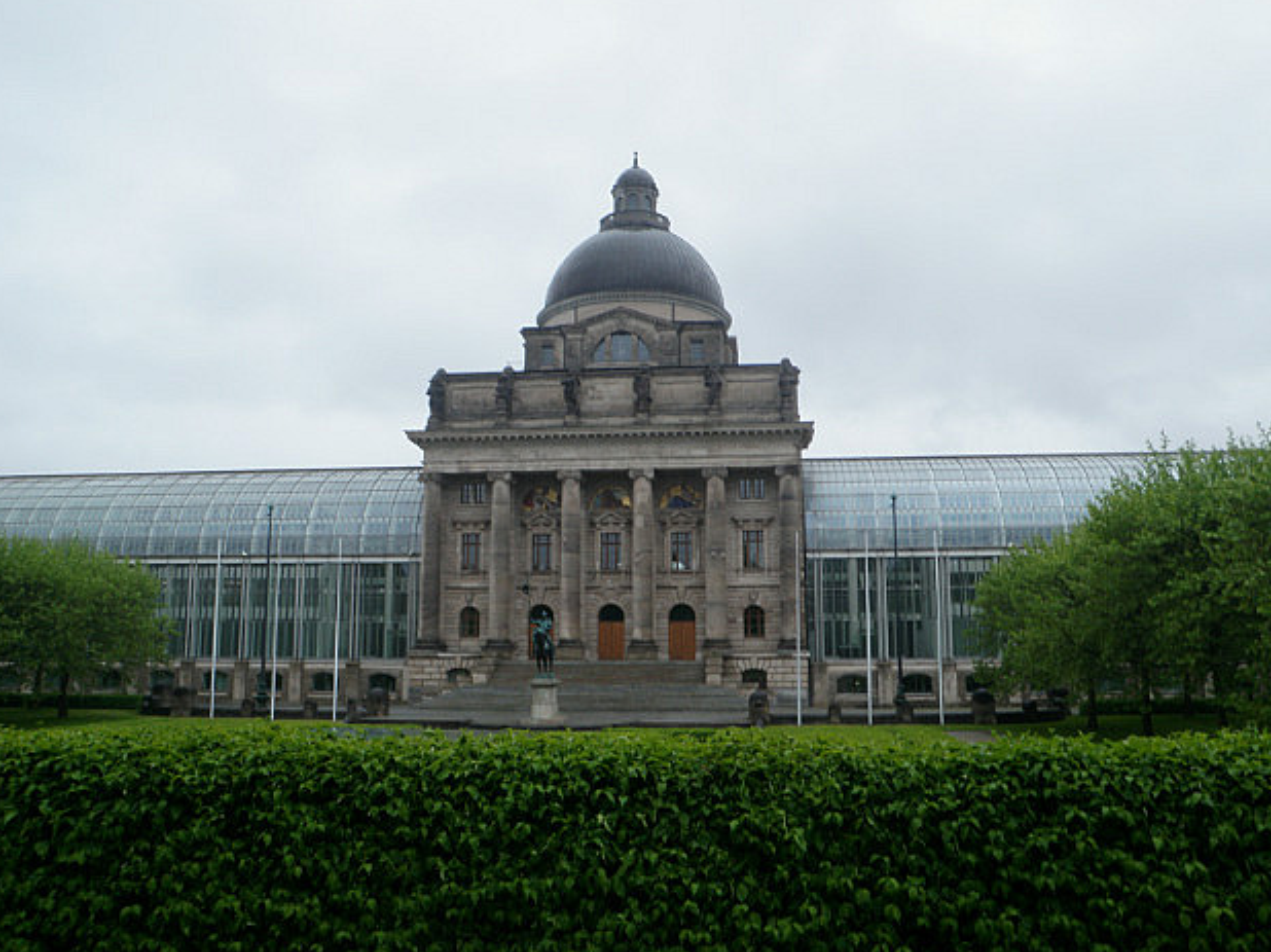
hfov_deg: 61.7
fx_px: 1064
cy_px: 481
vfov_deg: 48.2
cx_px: 646
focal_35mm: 29
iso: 50
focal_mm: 5
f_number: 3.5
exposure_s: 1/60
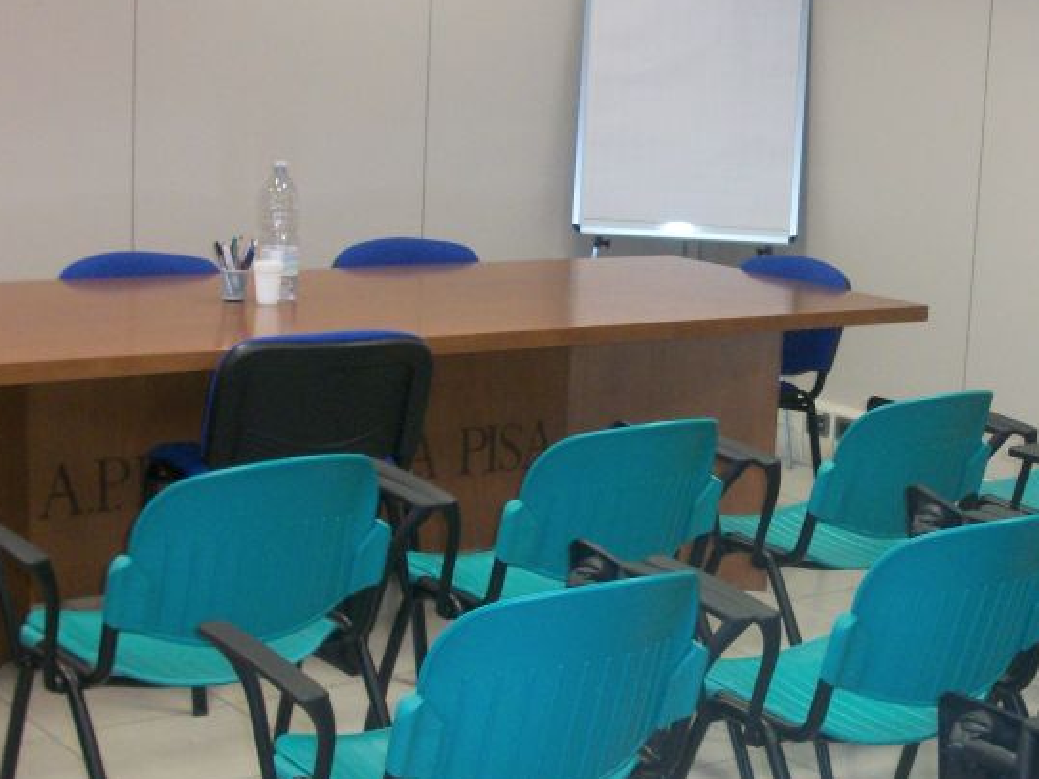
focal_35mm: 66
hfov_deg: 29.2
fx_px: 1981
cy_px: 469
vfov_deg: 22.2
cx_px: 691
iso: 160
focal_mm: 6.3
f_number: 3.1
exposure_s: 1/30
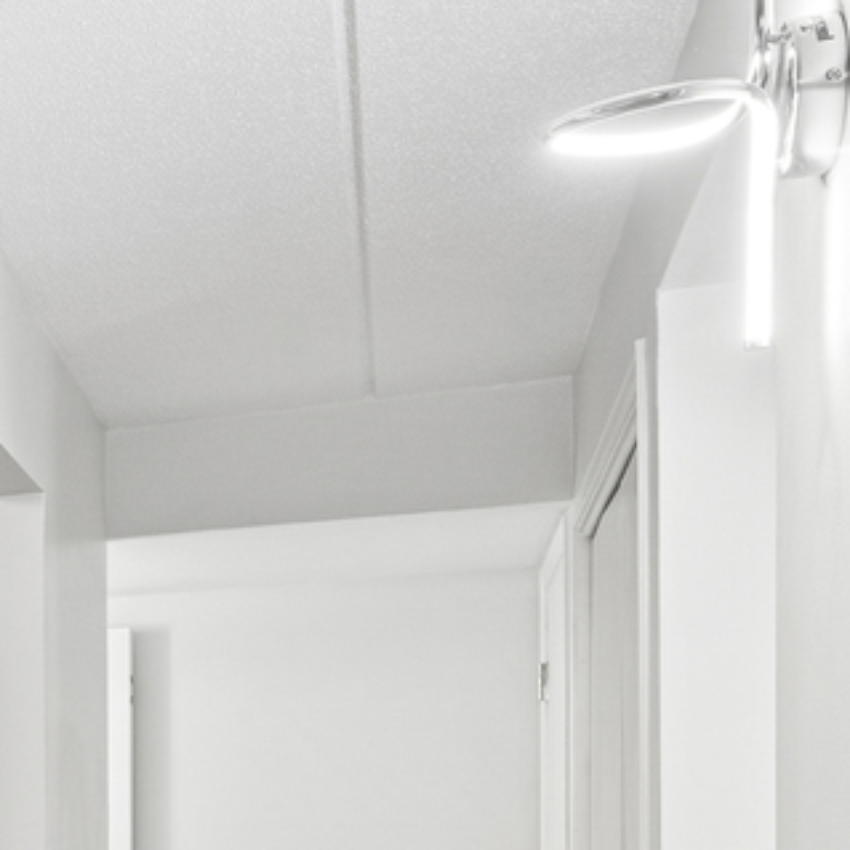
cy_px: 943
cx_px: -698
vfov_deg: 23.4
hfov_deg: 18.9
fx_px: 1917
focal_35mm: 69
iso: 400
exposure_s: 1/20
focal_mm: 16
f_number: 8
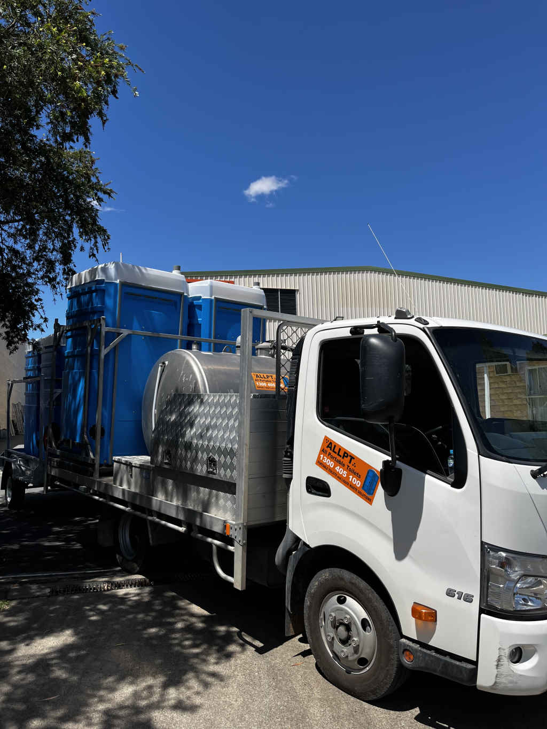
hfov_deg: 53.1
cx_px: 274
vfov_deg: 67.3
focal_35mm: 26
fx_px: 548
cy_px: 364
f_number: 1.6
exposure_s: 1/4016
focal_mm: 5.1
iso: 50
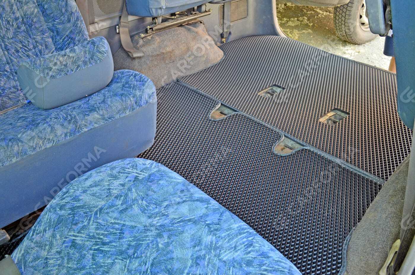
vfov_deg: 39.8
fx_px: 380
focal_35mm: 33
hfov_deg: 57.3
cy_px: 138
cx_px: 208
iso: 450
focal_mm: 22
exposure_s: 1/15
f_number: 8
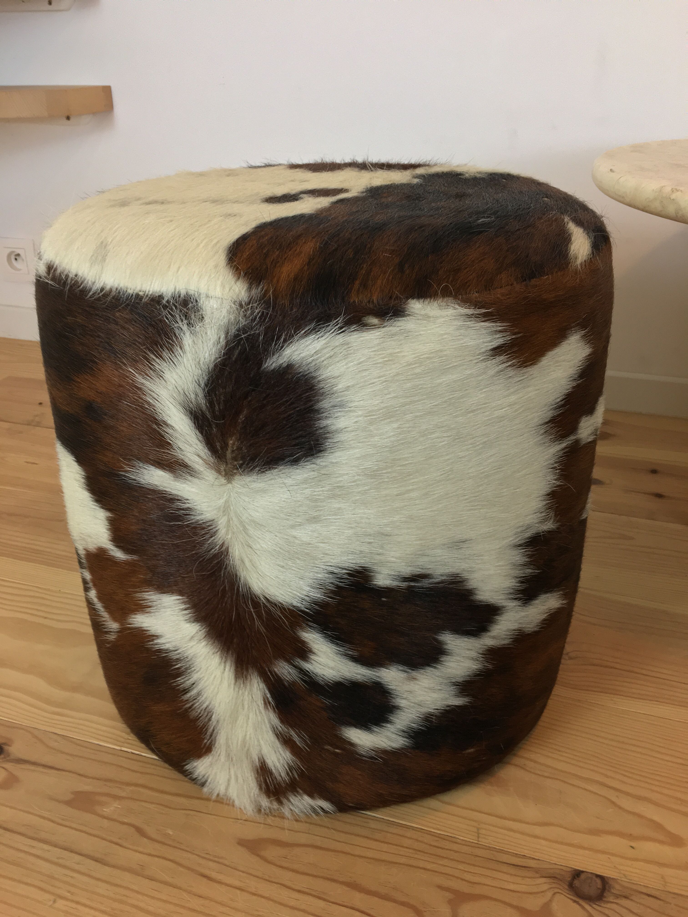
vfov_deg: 61.7
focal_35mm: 29
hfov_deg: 48.2
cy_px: 458
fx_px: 769
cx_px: 344
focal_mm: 4.15
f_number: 2.2
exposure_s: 1/33
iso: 64
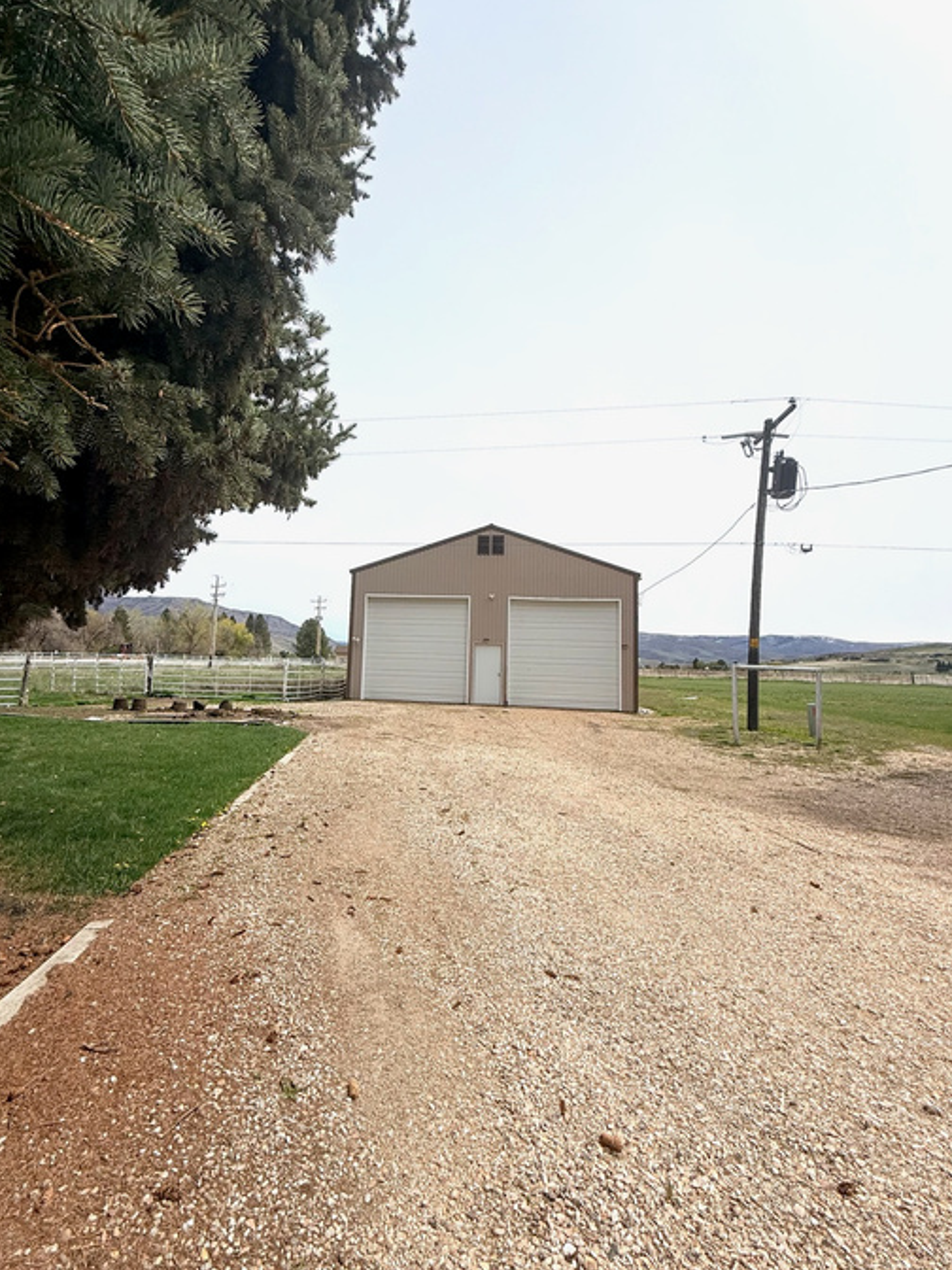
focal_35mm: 16
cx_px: 431
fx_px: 587
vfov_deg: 94.4
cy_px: 605
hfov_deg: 77.9
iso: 50
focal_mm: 2.22
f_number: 2.2
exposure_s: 1/3891
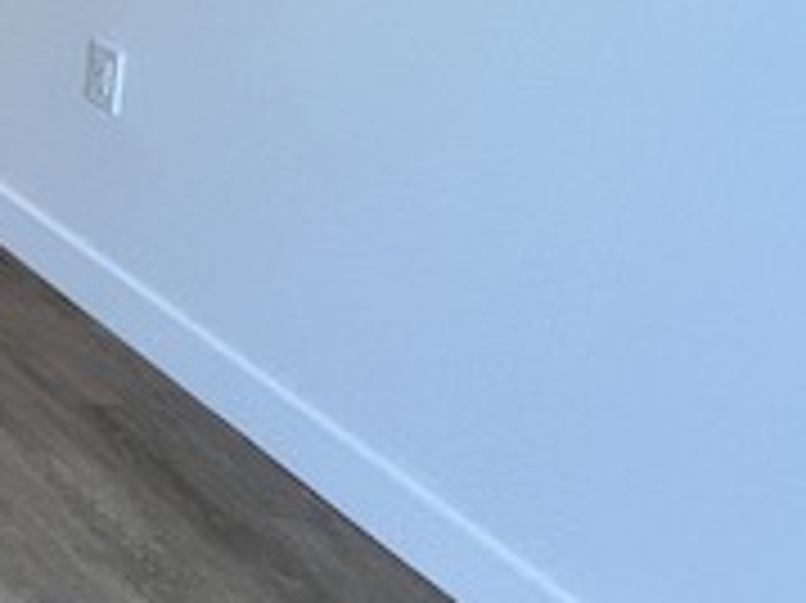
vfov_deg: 21.5
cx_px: -887
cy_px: -274
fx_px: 1350
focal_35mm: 58
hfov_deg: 18.1
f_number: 1.8
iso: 125
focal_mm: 1.57
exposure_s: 1/60
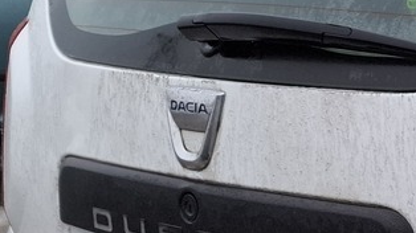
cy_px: 273
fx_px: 1267
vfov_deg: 10.4
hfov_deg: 15.8
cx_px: 754
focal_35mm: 115
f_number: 1.8
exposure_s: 1/100
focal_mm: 5.54
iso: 160
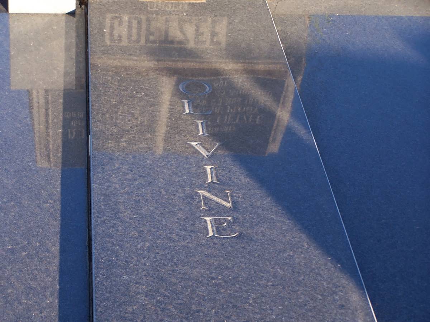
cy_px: 161
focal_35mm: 105
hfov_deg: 18.7
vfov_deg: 14.1
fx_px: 1304
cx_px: 215
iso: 80
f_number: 3.2
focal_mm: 17.5
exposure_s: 1/180
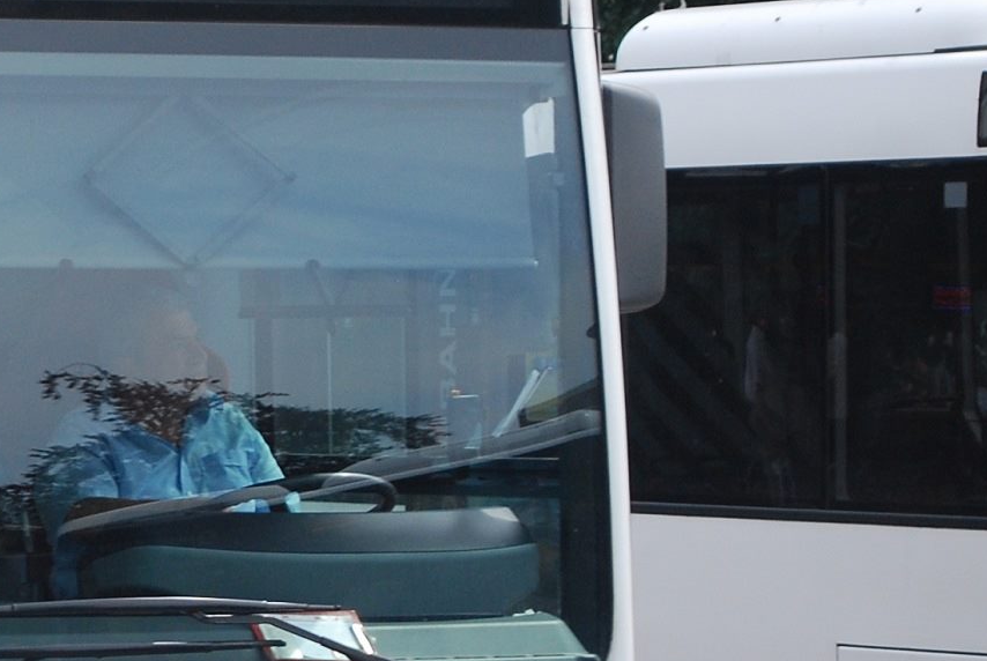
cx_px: -520
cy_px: 333
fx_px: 7522
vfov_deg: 5.0
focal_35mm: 274
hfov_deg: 7.4
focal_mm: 52
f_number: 5.6
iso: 280
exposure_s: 1/500
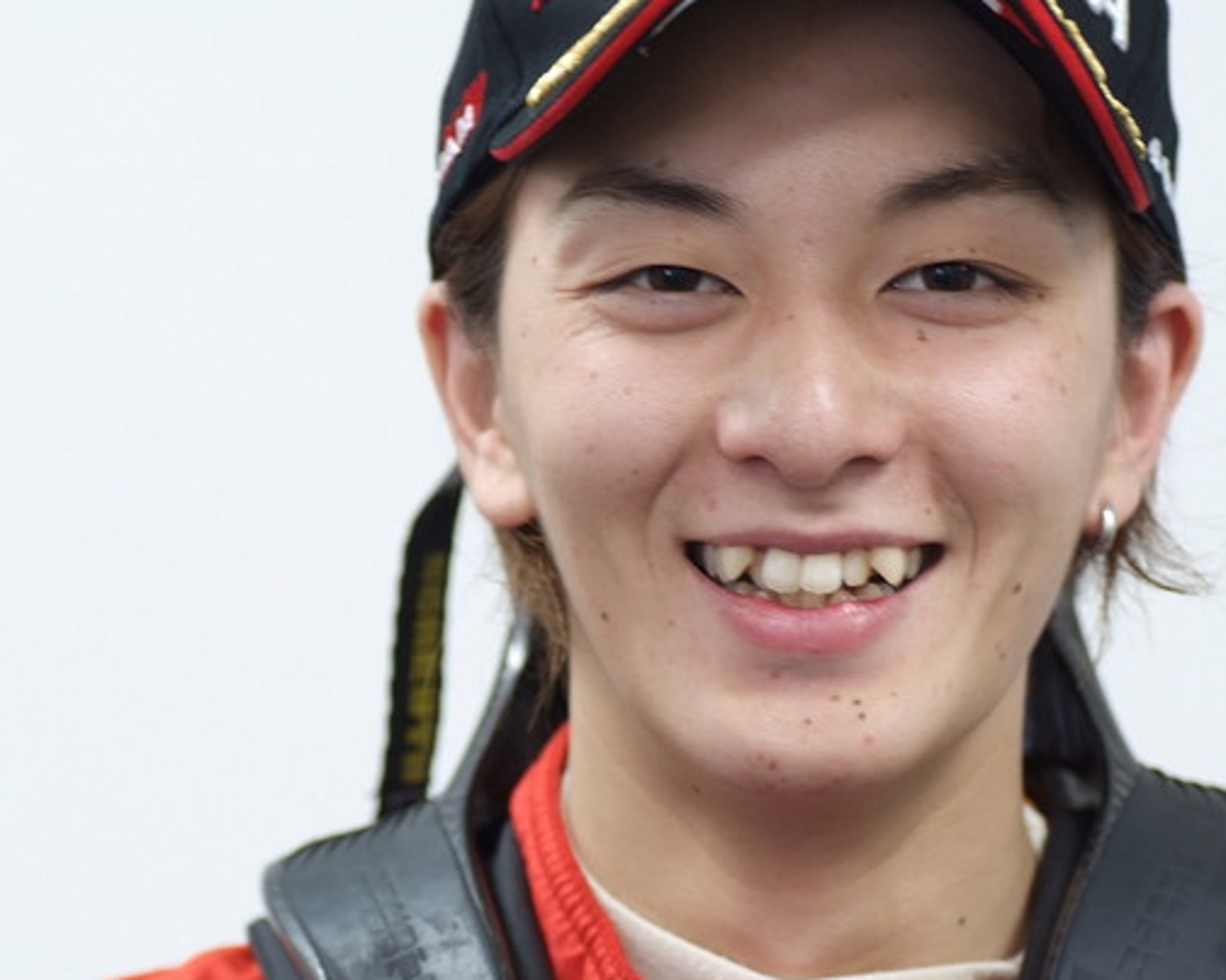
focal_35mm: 181
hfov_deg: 10.7
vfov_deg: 8.5
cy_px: 462
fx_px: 6566
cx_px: 567
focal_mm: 90
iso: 800
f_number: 4
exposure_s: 1/57
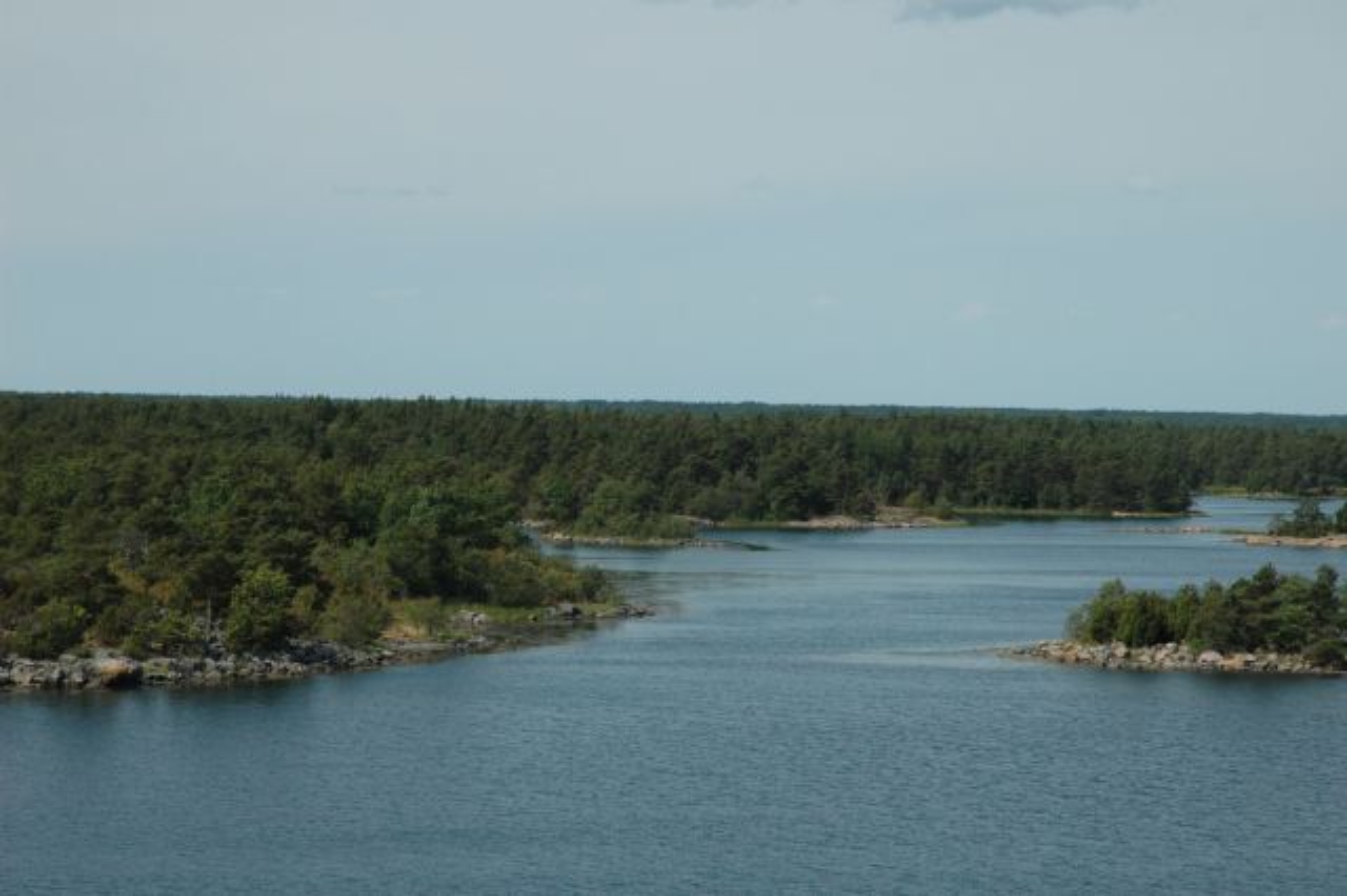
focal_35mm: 105
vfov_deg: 13.0
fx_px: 3927
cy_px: 448
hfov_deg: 19.5
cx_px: 674
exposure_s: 1/640
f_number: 13
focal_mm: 70
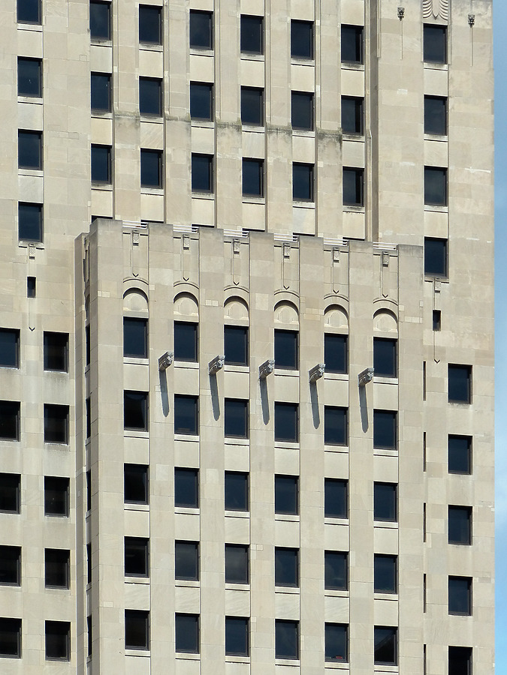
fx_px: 5448
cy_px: 338
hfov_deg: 5.3
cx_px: 254
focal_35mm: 279
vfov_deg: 7.1
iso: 100
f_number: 4.5
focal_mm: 50.2
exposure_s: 1/1600
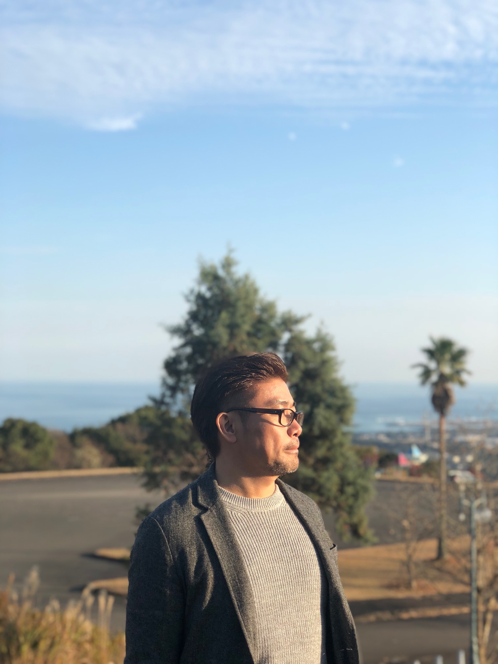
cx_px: 249
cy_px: 332
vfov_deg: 33.8
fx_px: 1093
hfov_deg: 25.7
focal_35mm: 57
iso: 20
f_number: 2.8
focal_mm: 6.6
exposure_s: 1/564
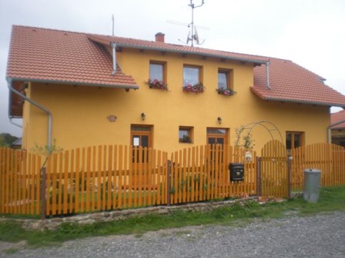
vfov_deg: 37.7
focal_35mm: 38
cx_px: 172
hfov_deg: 49.0
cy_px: 129
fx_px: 379
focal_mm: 6.3
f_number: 3.1
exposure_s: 1/227
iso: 64
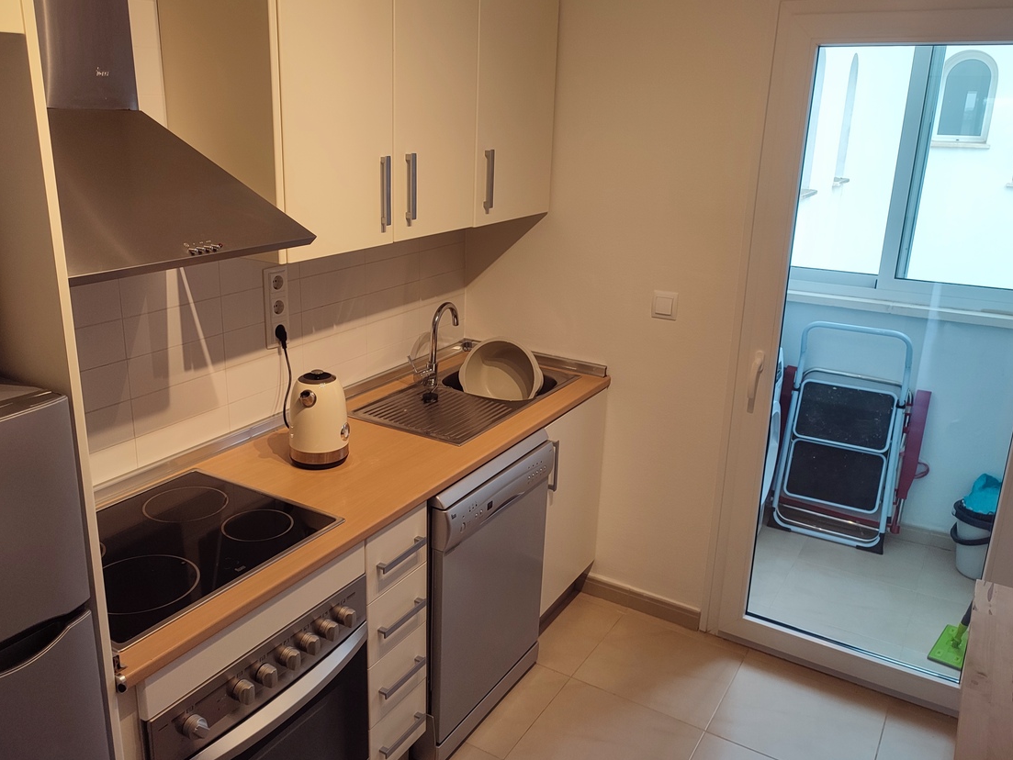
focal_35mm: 29
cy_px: 365
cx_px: 467
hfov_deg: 61.6
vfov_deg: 48.2
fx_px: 849
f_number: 1.9
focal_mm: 6.04
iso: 74
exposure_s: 1/50
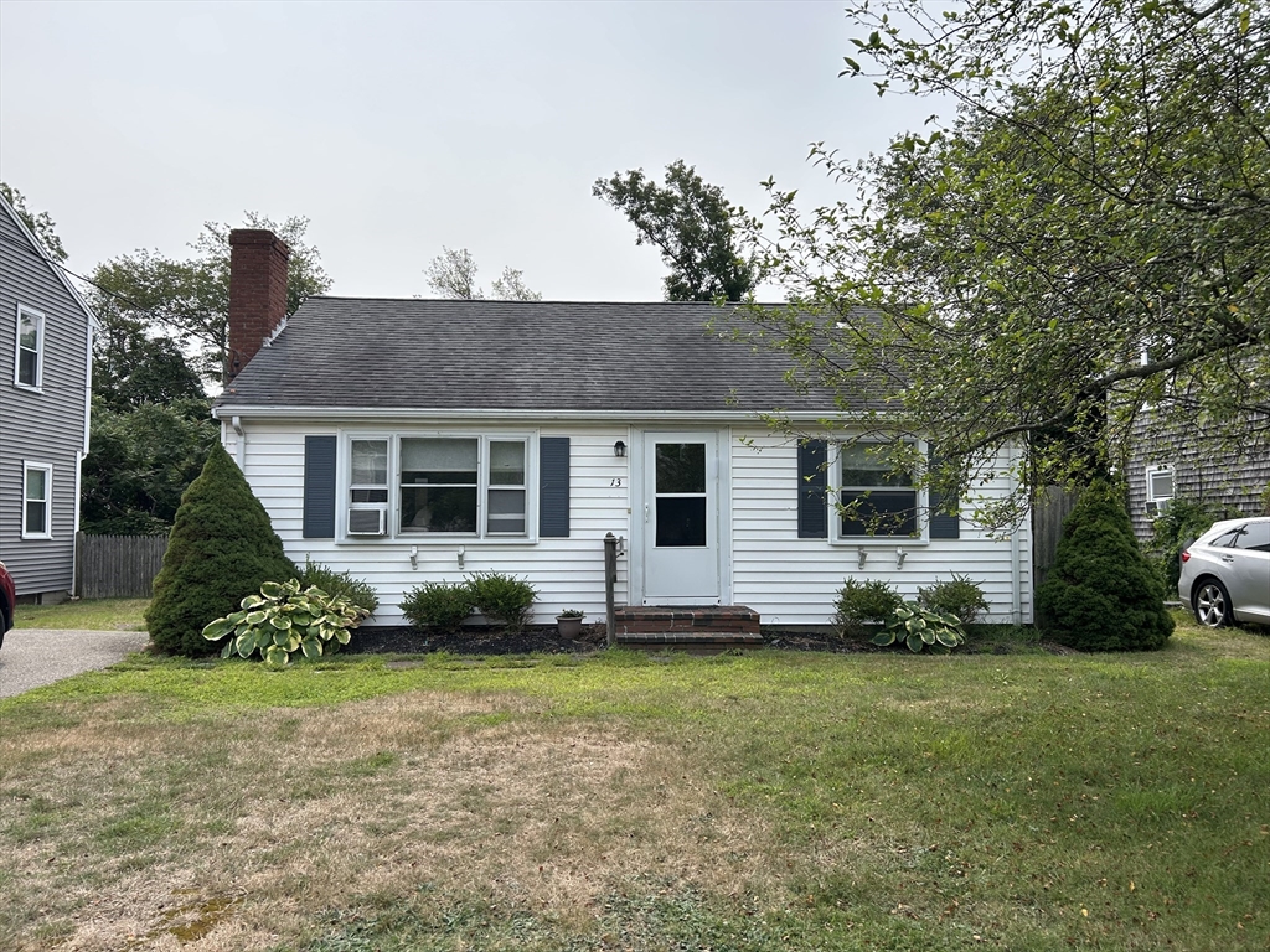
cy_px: 476
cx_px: 635
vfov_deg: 53.1
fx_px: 954
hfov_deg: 67.3
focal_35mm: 26
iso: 50
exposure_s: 1/3704
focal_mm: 5.7
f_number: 1.5
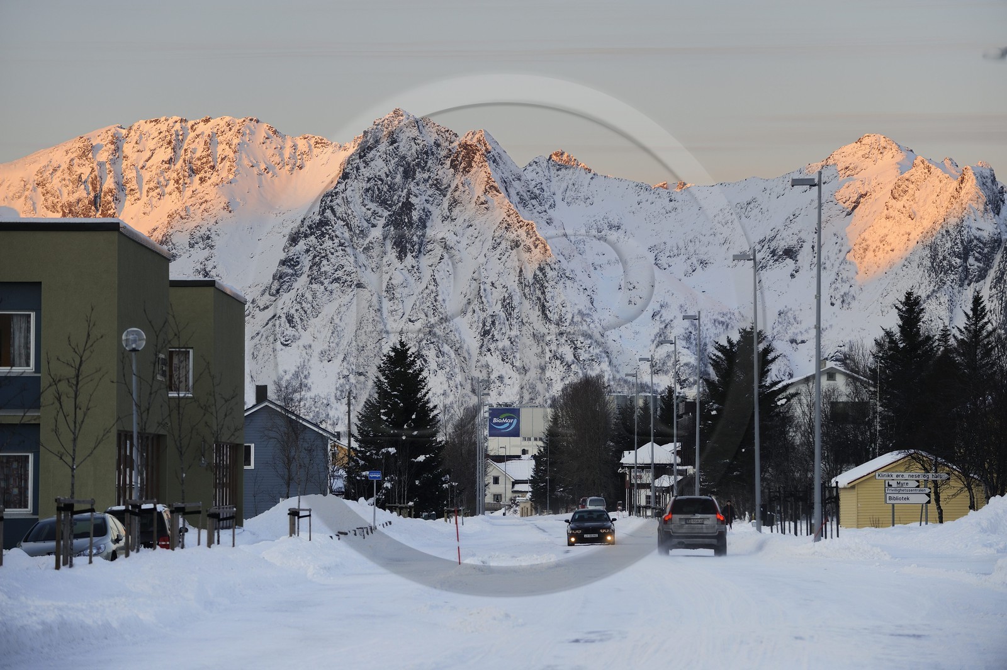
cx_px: 504
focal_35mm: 140
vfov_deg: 9.8
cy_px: 335
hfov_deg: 14.7
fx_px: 3913
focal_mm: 140
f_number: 5.6
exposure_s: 1/160
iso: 200
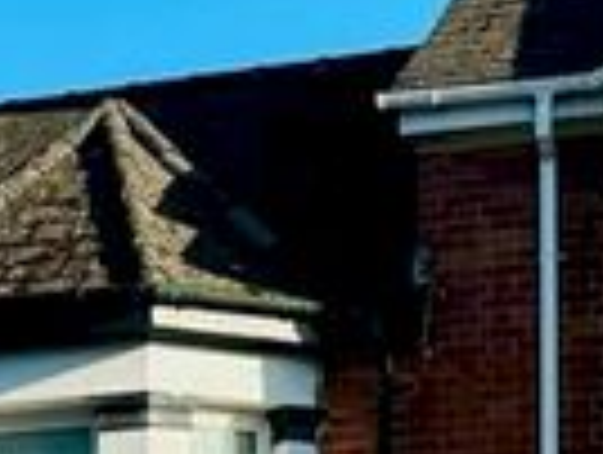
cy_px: 798
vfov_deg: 11.1
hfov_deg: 14.7
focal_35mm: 125
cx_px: -279
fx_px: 2181
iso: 80
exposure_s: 1/2967
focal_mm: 6.86
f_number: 1.78
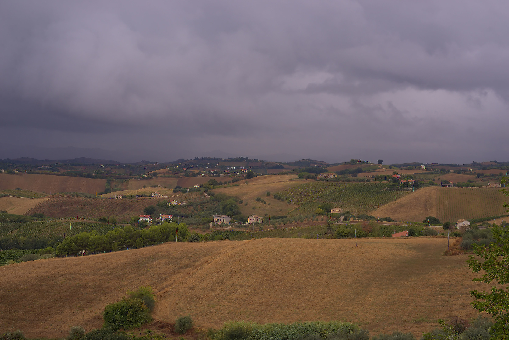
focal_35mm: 50
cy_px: 170
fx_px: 707
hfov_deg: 39.6
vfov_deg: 27.0
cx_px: 254
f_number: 11
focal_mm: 50
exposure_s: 1/60
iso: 320
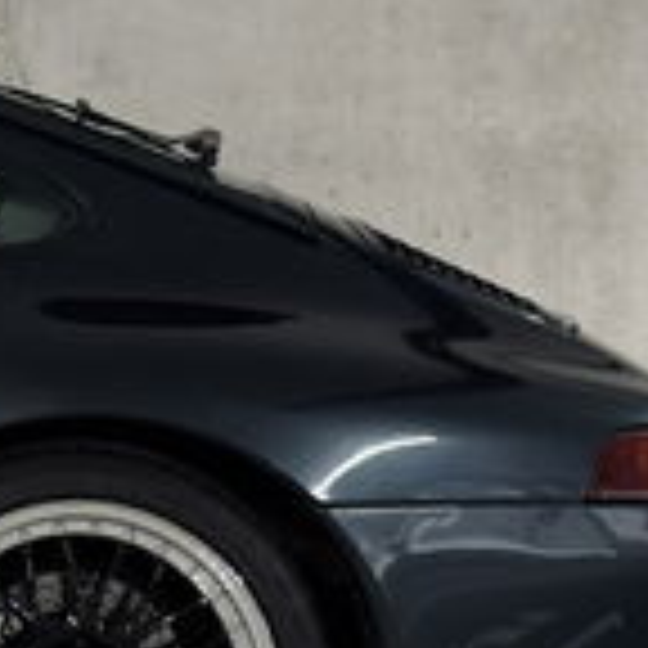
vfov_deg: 7.7
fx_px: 4808
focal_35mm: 227
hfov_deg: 7.3
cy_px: 94
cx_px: -788
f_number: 1.78
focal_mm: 6.76
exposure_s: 1/50
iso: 200
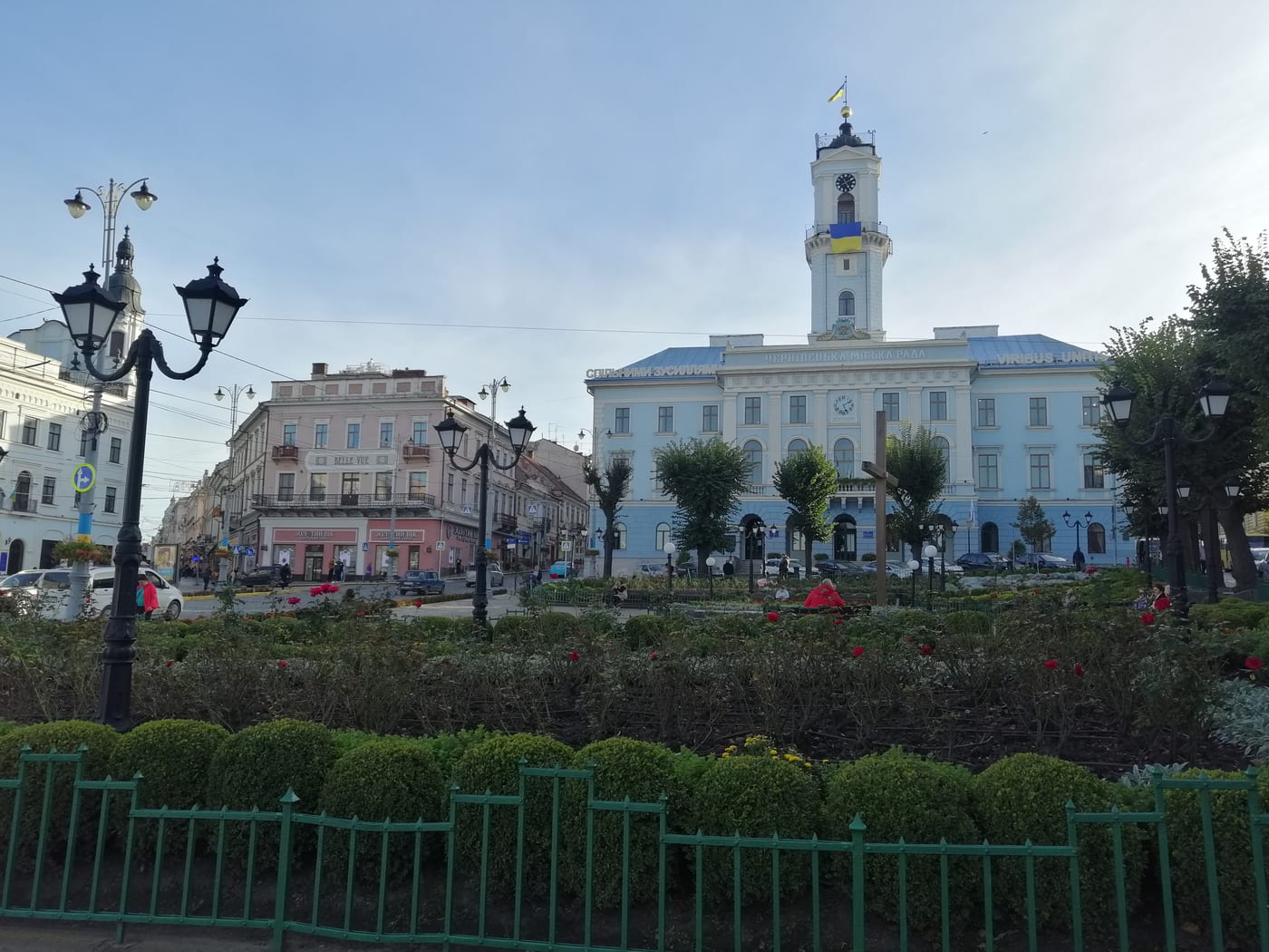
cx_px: 634
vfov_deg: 51.4
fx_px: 990
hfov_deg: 65.3
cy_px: 476
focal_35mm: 27
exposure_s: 1/457
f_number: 1.8
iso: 50
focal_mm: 3.95
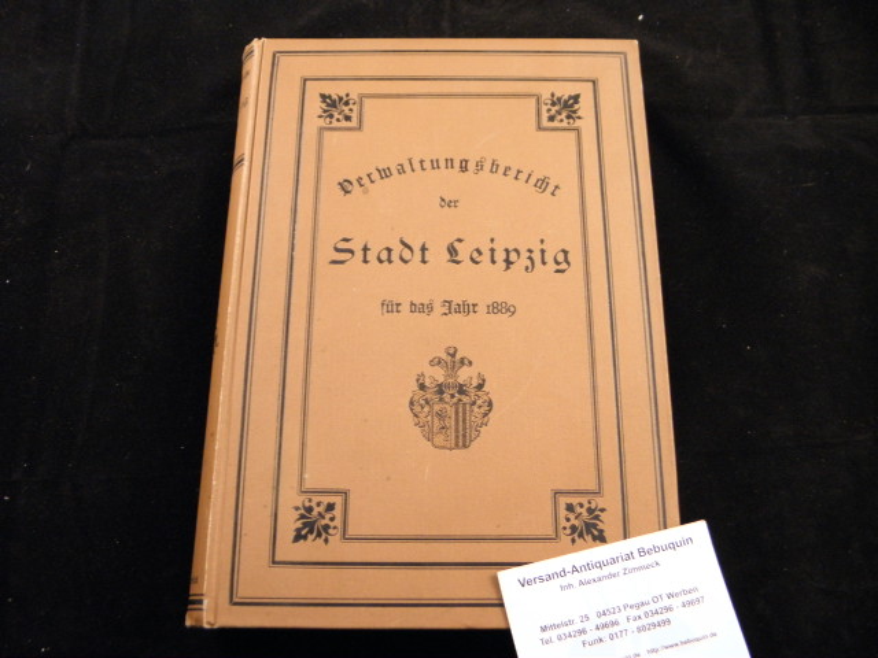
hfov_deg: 54.0
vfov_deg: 41.8
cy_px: 329
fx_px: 862
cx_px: 439
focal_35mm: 34
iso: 250
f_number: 3.7
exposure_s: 1/30
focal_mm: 6.2
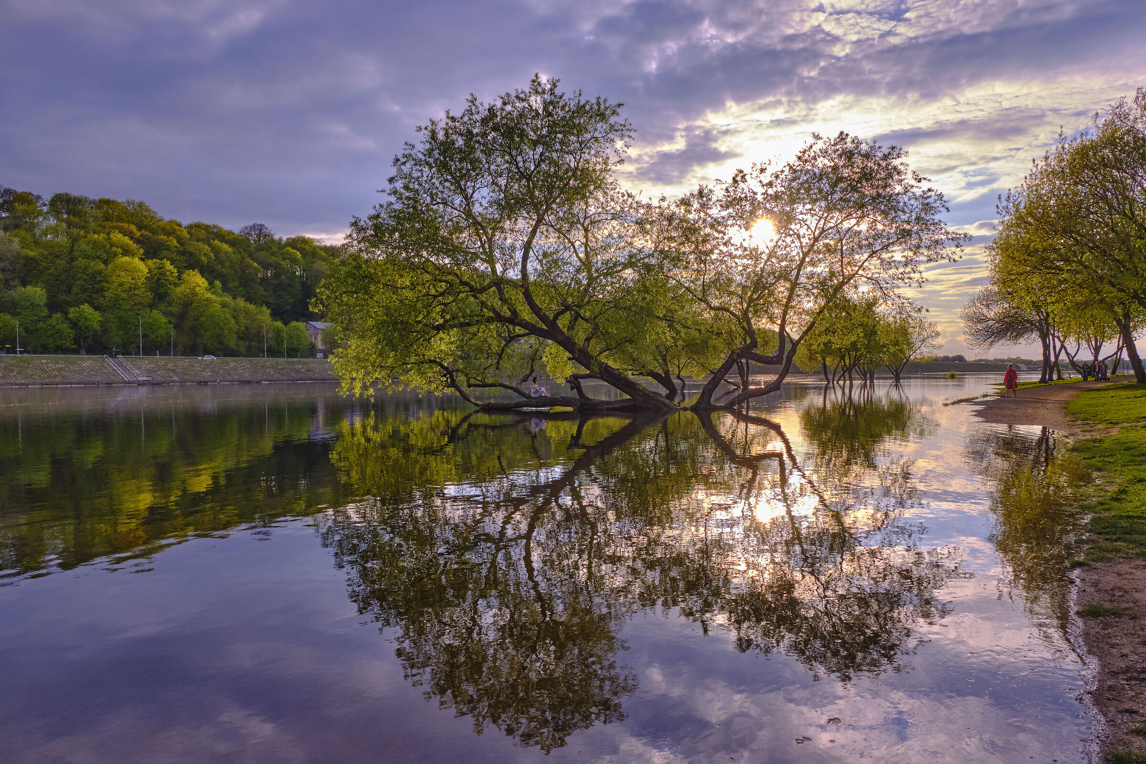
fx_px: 764
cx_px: 573
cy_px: 382
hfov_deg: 73.7
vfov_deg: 53.1
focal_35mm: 24
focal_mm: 16
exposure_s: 1/160
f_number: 10
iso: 500
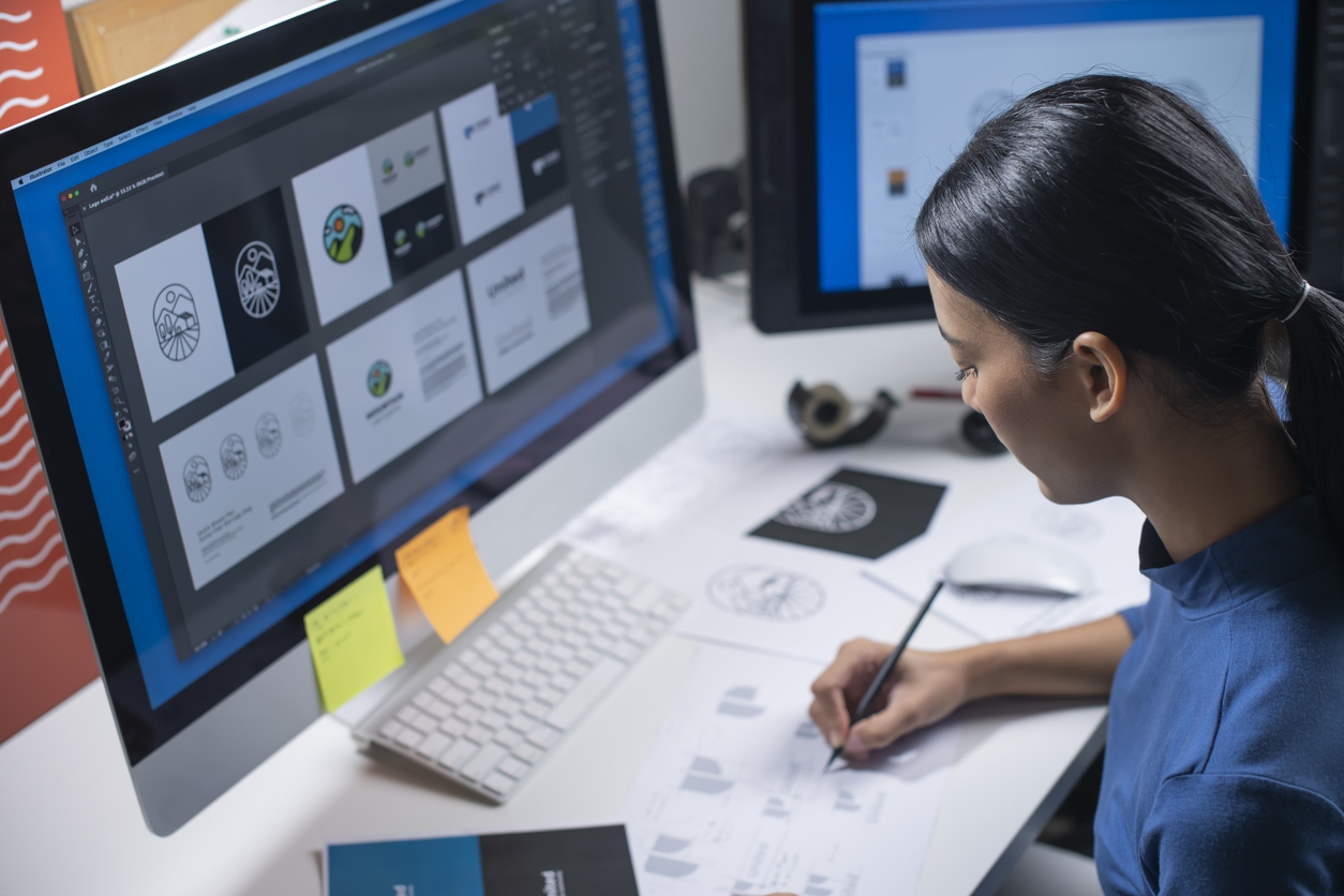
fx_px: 1867
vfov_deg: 27.0
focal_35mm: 50
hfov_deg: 39.6
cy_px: 448
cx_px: 672
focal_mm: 50
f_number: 3.5
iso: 200
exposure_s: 1/100
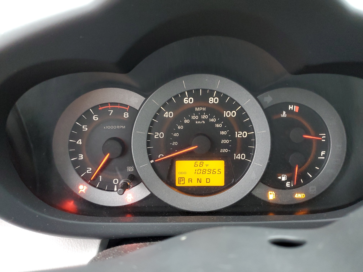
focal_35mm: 26
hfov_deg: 67.3
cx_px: 182
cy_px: 136
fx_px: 273
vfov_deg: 53.1
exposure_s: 1/60.2
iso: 251
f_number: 1.5
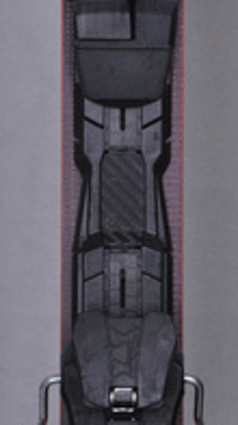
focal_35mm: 252
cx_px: 222
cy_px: 232
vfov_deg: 8.6
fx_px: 2832
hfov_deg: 4.8
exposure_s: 1/125
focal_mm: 70
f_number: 9.5
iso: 3200
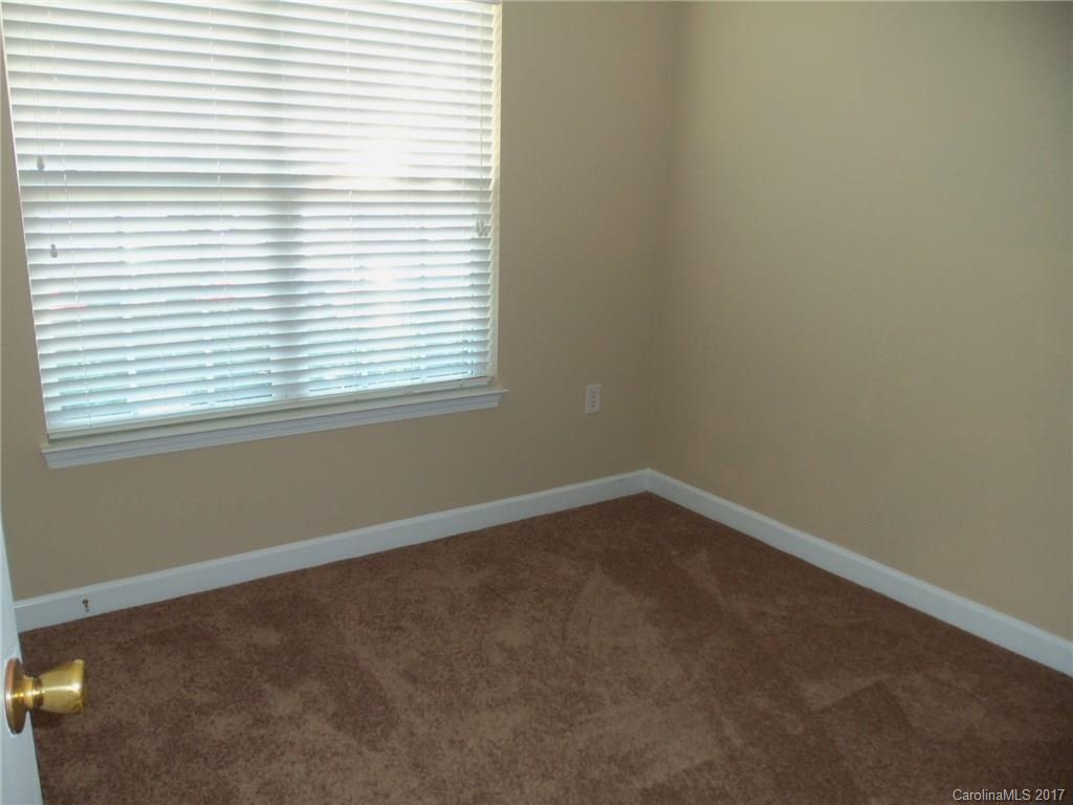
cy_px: 402
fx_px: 899
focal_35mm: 29
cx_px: 536
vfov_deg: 48.2
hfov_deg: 61.7
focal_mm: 5.2
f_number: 3.4
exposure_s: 1/30
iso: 100
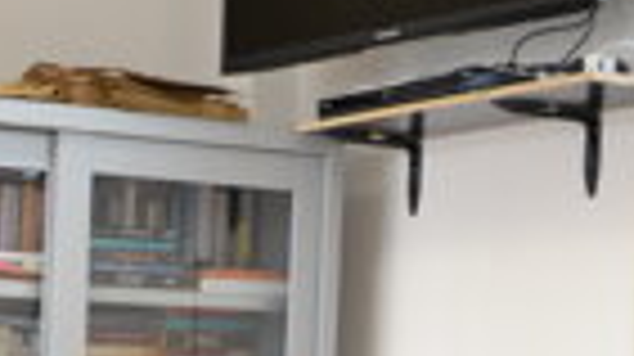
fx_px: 1847
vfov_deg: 10.5
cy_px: 568
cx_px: -43
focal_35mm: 110
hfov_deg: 18.8
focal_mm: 18
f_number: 3.5
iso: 100
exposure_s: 1/5
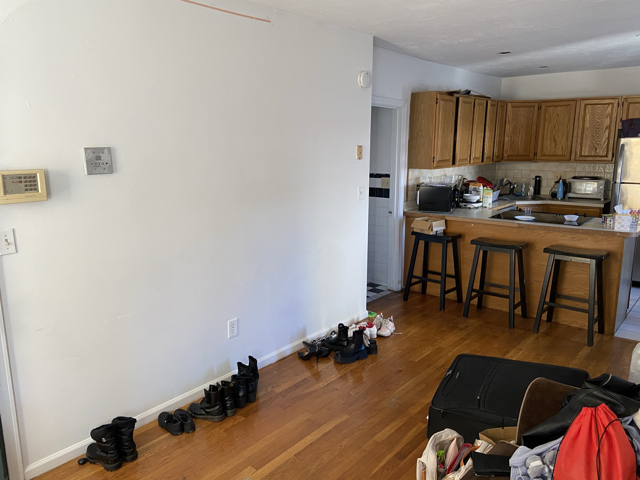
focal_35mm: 26
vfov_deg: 53.1
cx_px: 320
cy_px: 240
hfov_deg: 67.3
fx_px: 481
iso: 125
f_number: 1.8
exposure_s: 1/60
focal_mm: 4.25
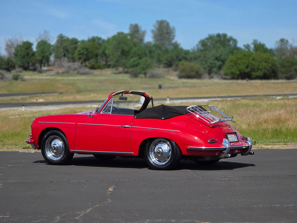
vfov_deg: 12.9
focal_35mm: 115
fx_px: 987
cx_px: 148
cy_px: 112
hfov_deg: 17.1
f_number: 3.4
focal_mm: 18.6
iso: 64
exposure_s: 1/1704
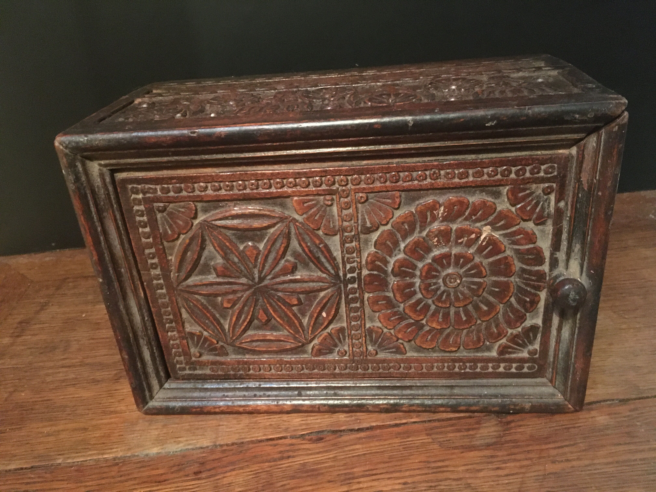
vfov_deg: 48.2
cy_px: 246
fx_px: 550
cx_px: 328
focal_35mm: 29
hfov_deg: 61.7
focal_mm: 4.15
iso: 800
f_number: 2.2
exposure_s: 1/17
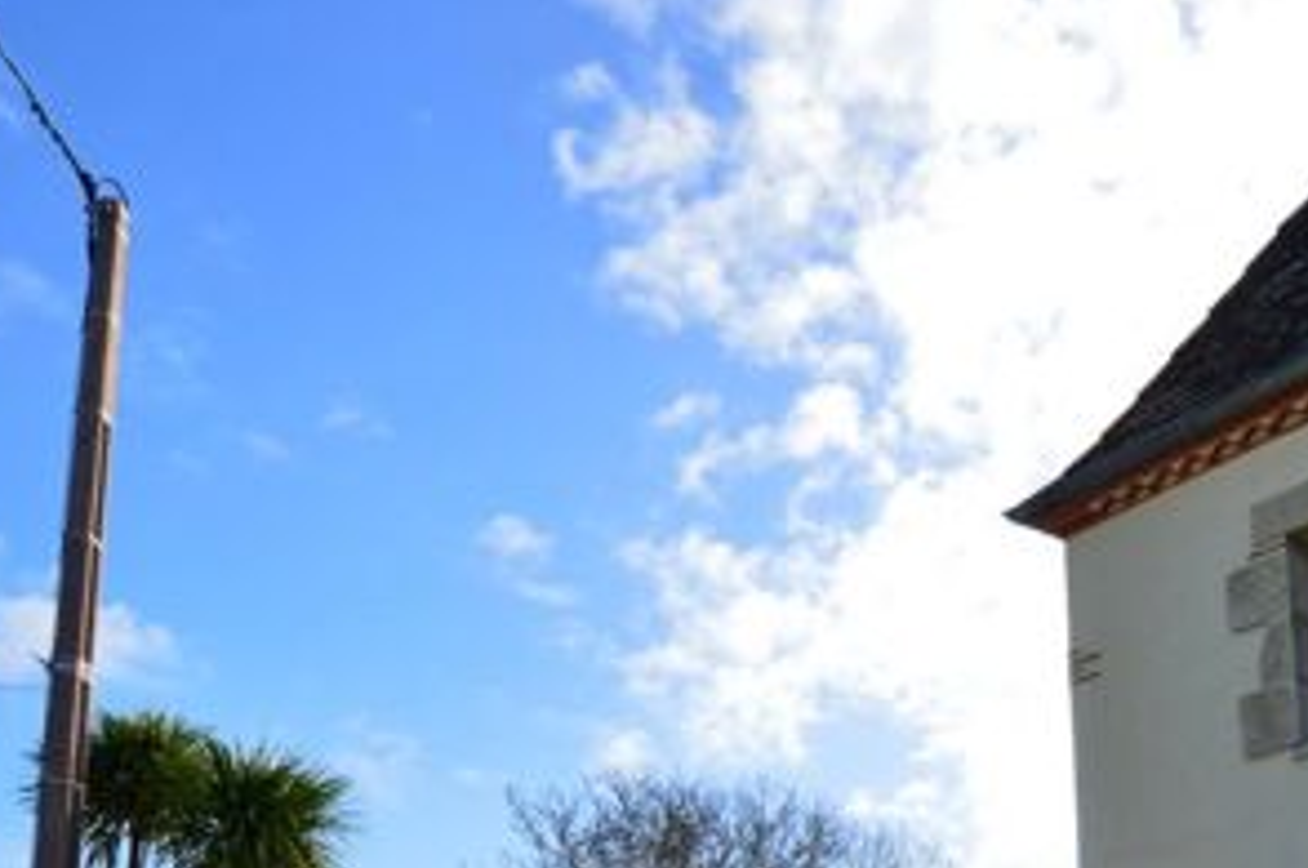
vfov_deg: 33.4
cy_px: 886
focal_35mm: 36
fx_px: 1306
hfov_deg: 50.7
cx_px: 1003
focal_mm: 10
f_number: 10
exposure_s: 1/250
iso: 400
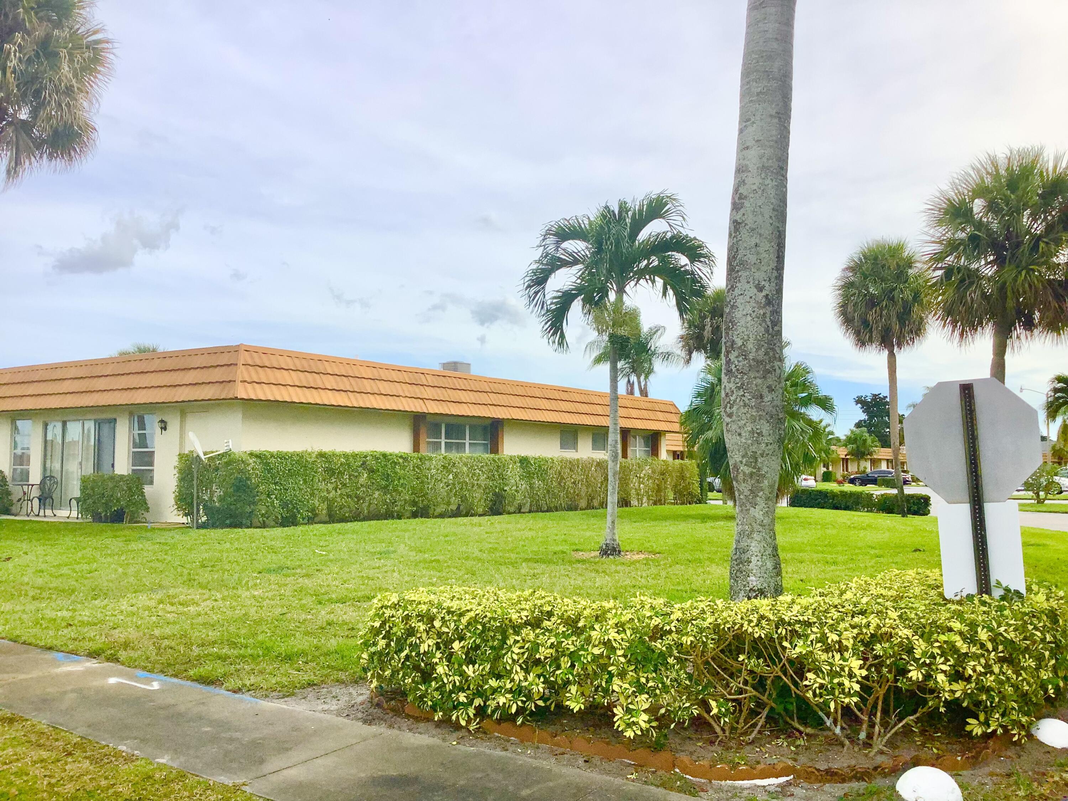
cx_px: 534
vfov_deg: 45.4
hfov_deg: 58.4
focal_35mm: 31
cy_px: 400
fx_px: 956
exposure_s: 1/1631
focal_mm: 3.3
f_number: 2.4
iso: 25
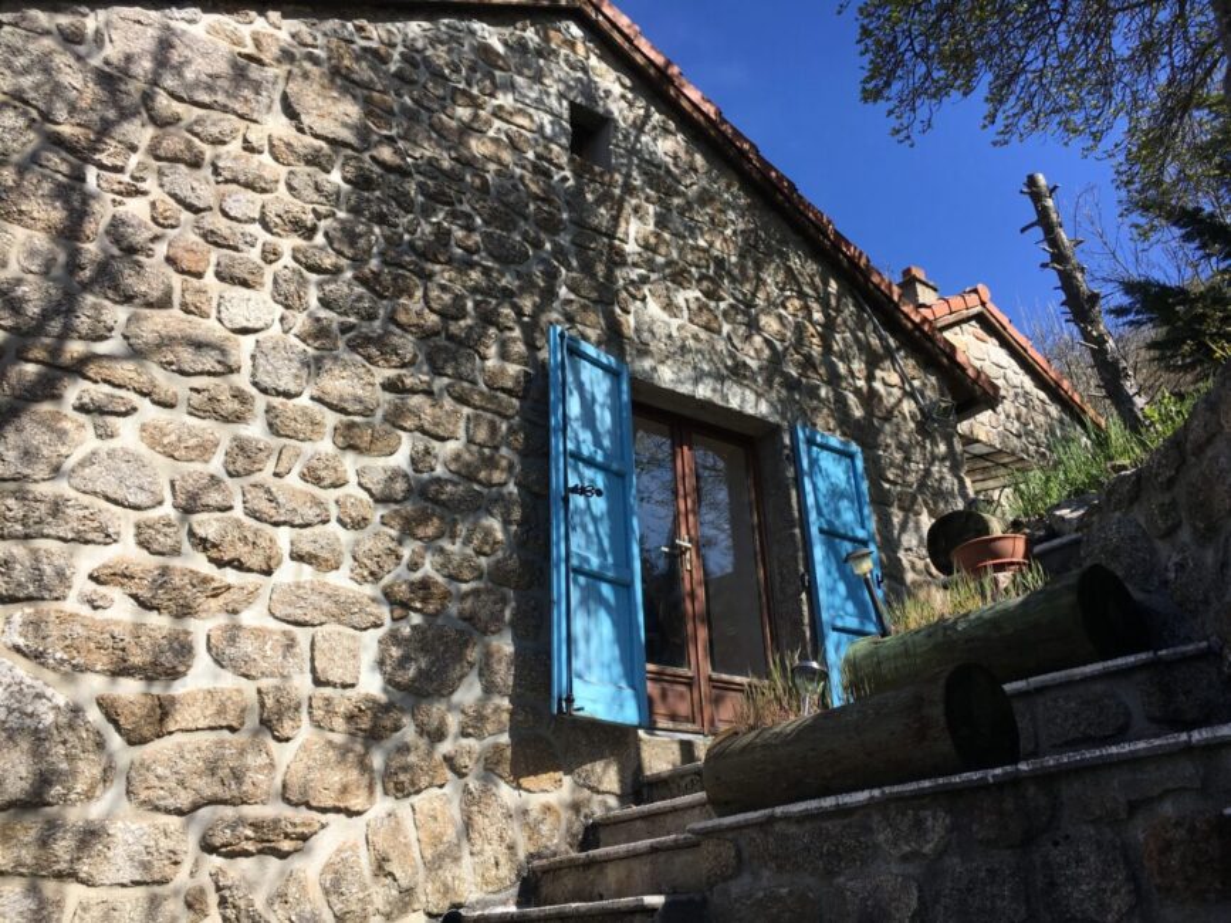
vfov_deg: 48.2
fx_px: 1031
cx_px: 616
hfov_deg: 61.7
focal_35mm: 29
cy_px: 462
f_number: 2.2
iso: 25
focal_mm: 4.15
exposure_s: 1/1241
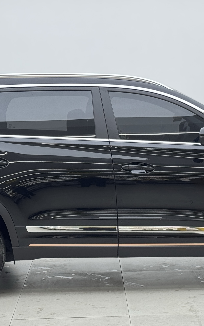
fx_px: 925
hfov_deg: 12.6
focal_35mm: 104
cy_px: 189
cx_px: 126
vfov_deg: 20.0
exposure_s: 1/278
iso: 64
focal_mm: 6.76
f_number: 1.78
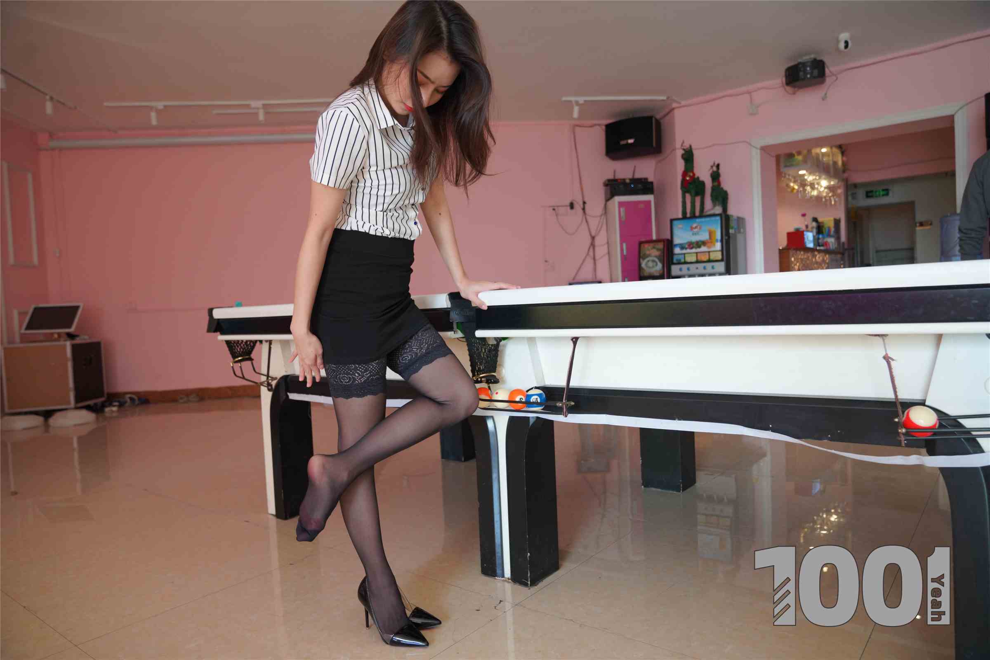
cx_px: 495
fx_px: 660
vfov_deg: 53.1
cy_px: 330
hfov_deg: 73.7
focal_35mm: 24
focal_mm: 24
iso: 1000
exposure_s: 1/200
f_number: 3.5
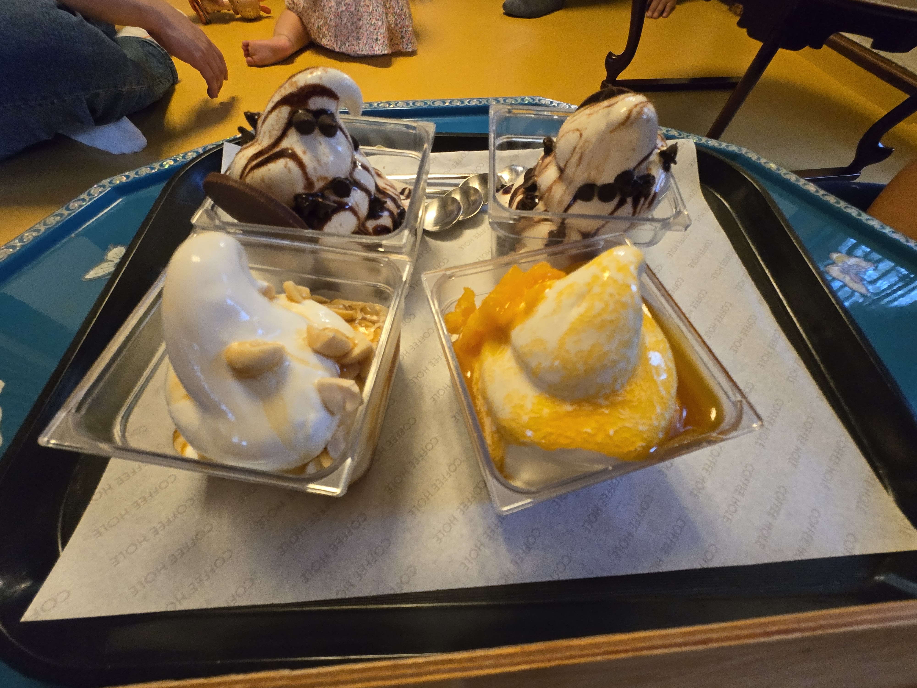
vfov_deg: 89.9
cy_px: 344
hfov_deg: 106.2
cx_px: 458
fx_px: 344
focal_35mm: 13
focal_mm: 1.7
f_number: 2.2
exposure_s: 1/60
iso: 500
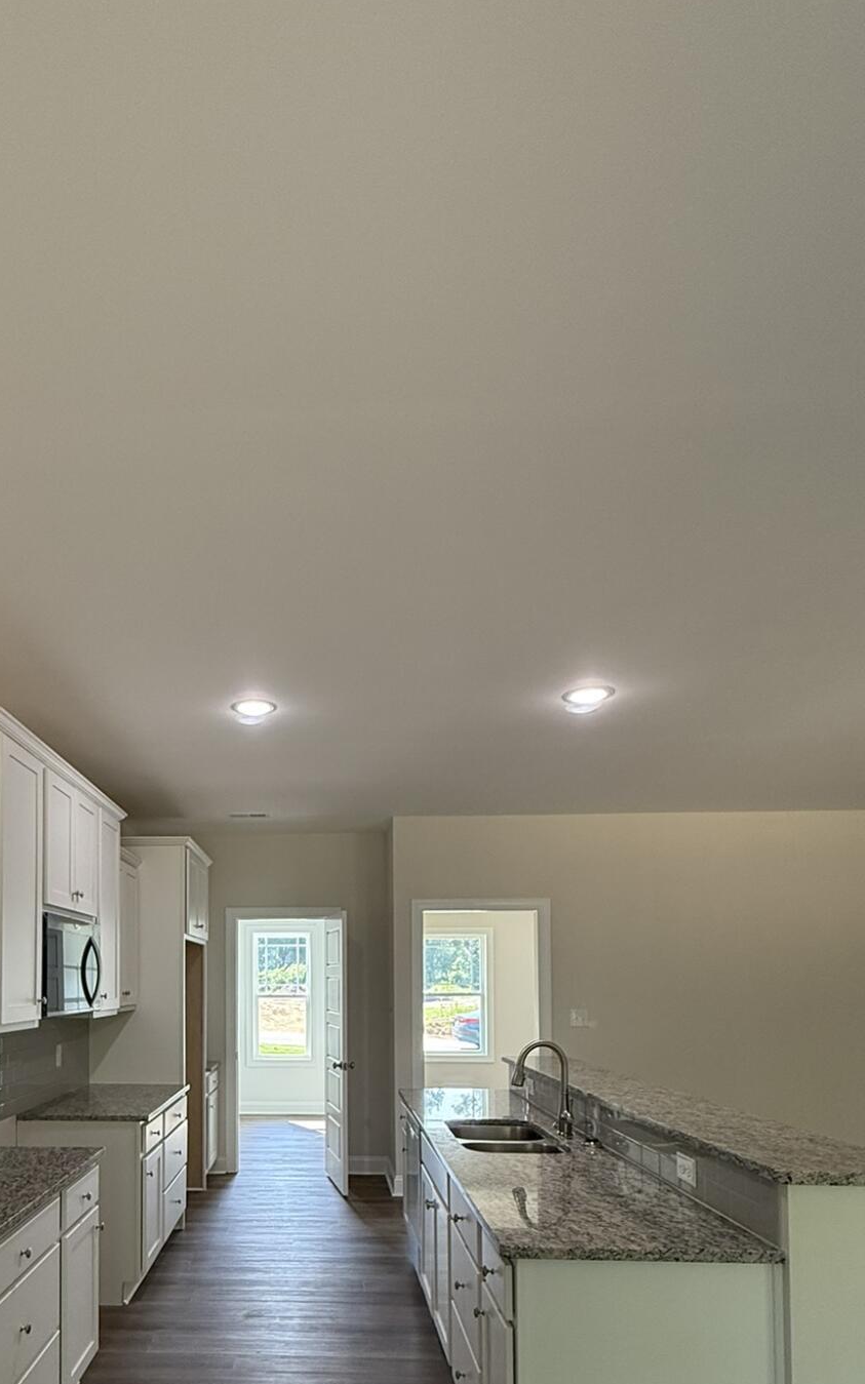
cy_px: 964
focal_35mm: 22
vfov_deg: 76.1
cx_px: 272
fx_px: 830
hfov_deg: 53.7
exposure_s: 1/120
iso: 200
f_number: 2.2
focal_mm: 2.22
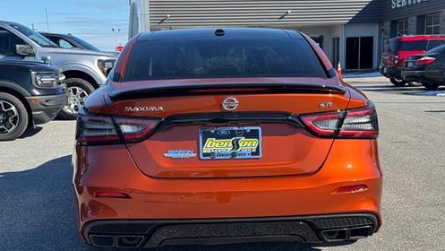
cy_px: 141
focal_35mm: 53
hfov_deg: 39.2
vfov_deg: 22.6
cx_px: 223
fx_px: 626
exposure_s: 1/2252
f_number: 1.78
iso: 64
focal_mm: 6.76
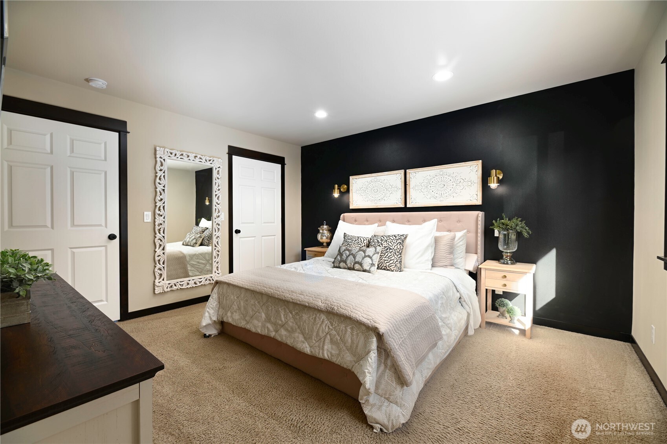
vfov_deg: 81.1
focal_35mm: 14
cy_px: 222
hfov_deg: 104.3
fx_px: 259
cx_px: 334
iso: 125
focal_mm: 14
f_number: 7.1
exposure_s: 1/40
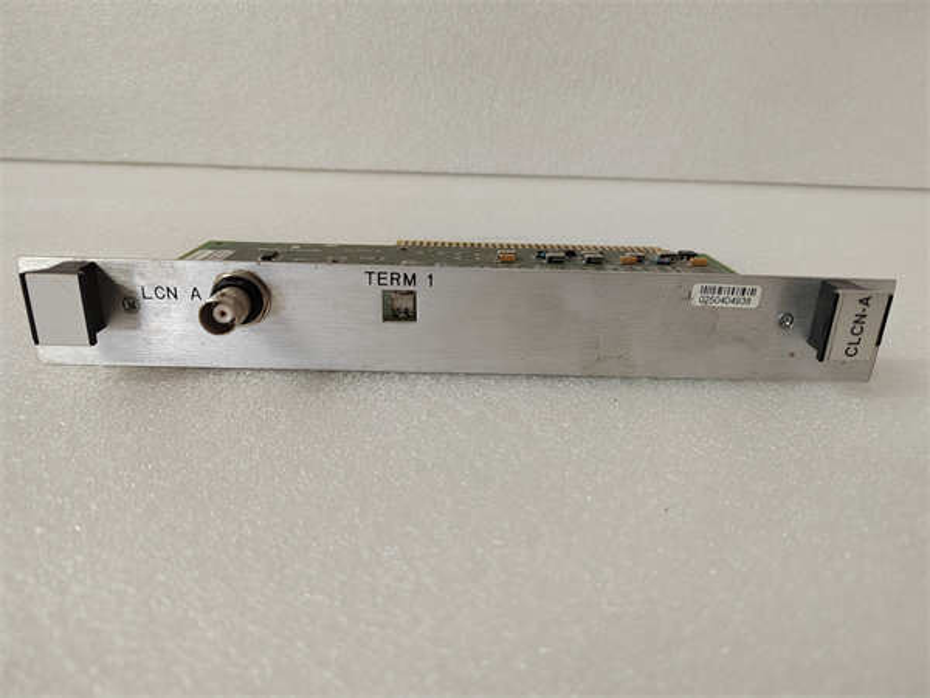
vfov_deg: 58.9
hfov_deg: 73.9
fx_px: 618
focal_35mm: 23
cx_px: 465
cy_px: 349
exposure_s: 1/100
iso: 1644
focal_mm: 5.52
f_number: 1.9
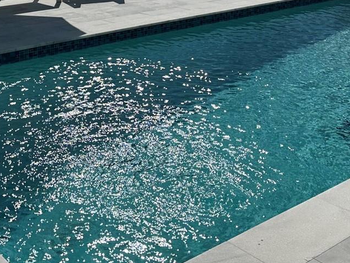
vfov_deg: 22.9
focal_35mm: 60
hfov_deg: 32.0
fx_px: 607
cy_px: -33
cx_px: 124
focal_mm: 6.86
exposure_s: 1/15625
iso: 80
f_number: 1.78
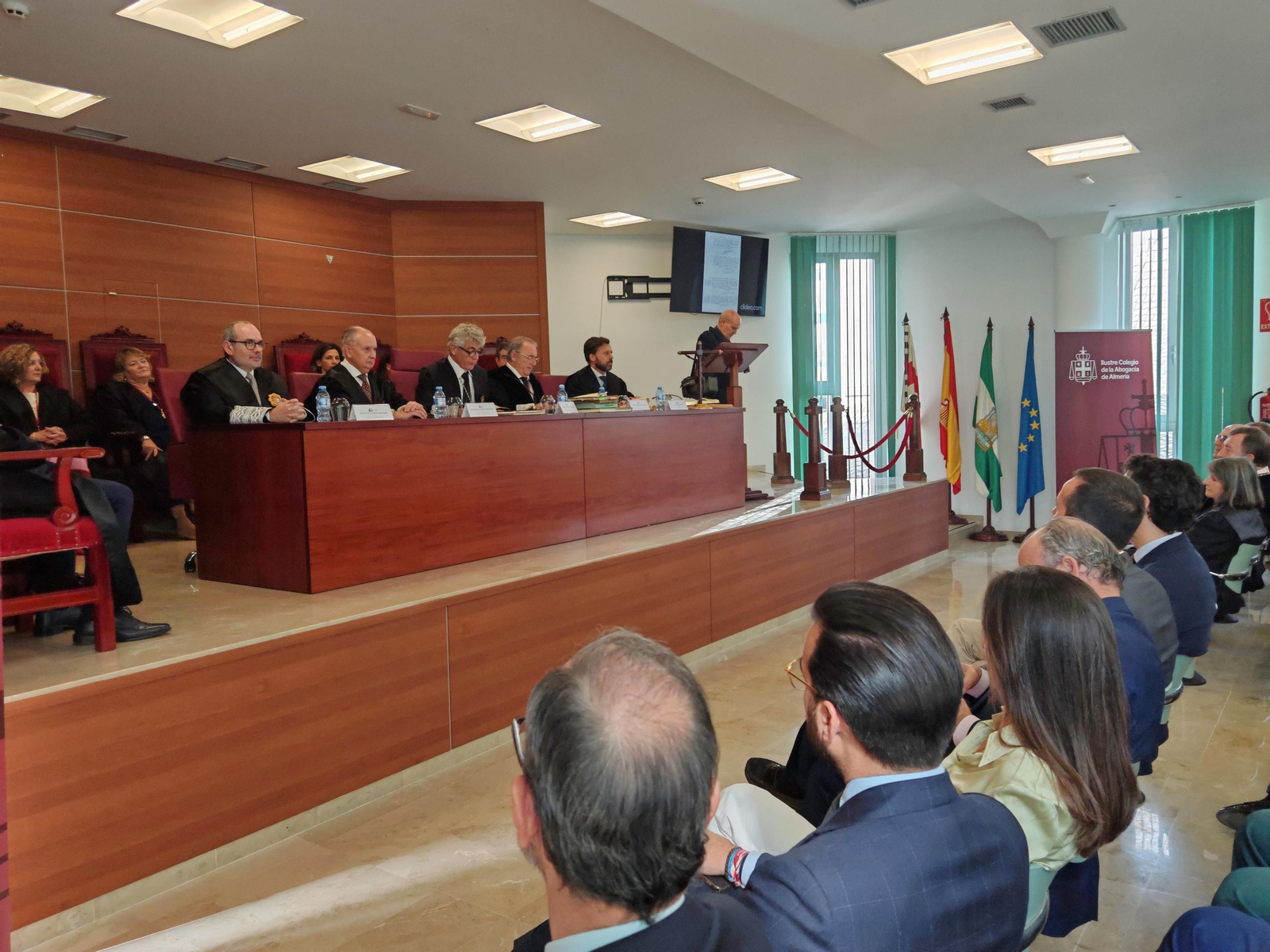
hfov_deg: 65.3
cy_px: 476
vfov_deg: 51.4
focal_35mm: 27
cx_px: 635
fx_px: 991
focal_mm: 6.67
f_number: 1.9
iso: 100
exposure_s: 1/100
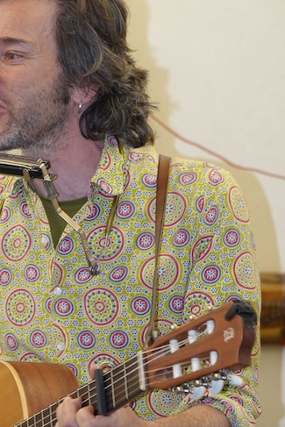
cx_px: 100
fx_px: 3714
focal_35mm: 313
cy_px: 207
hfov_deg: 4.4
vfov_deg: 6.6
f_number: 4
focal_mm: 87.11
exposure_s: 1/60
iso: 1000
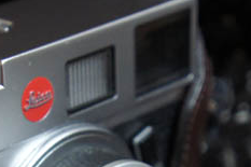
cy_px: 267
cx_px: 90
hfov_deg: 12.9
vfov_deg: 8.4
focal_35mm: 159
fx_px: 1107
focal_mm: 29
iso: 1600
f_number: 4
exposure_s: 1/30
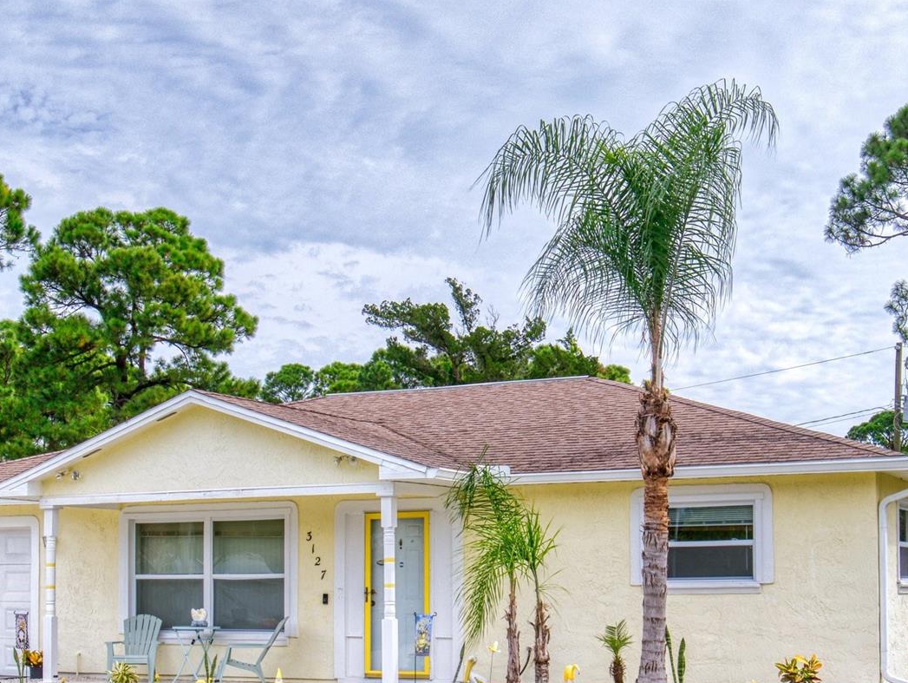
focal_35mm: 61
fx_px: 1601
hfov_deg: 31.6
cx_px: 416
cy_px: 517
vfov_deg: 23.8
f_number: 8
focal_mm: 20
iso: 200
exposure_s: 1/250
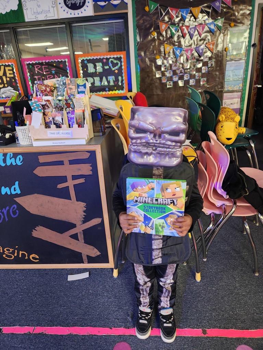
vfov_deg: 73.9
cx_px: 132
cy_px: 175
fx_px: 233
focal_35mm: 23
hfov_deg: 58.9
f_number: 1.8
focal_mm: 5.4
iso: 640
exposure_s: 1/30
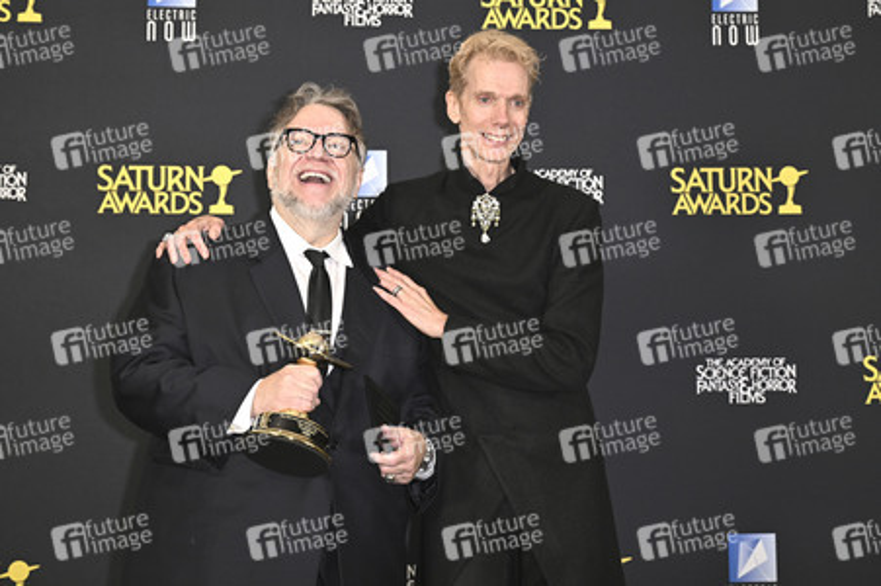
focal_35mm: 58
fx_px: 1418
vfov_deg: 23.3
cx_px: 440
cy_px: 293
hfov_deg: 34.5
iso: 2000
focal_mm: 58
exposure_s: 1/320
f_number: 5
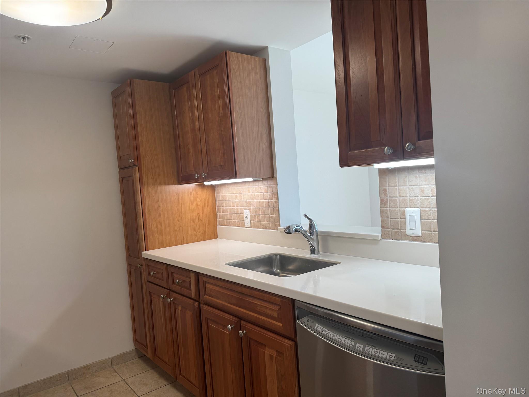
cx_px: 264
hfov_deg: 71.6
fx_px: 367
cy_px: 198
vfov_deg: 56.8
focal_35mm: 24
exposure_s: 1/120
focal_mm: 6.76
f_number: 1.78
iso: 100
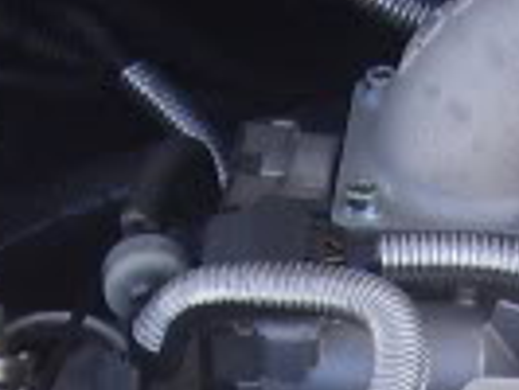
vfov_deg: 5.4
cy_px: 870
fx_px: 4052
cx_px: 316
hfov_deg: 7.3
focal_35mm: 270
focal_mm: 5.8
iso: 50
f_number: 2.8
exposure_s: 1/180
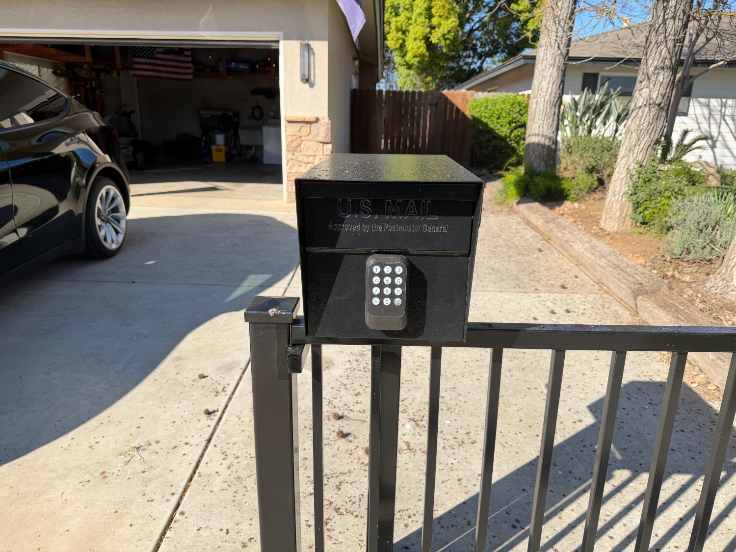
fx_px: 510
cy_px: 276
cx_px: 368
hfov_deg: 71.6
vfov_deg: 56.8
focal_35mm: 24
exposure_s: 1/1727
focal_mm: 6.76
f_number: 1.78
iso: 80
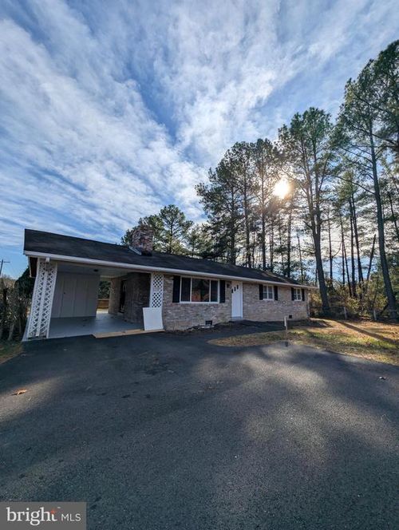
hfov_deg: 94.6
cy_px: 265
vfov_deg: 110.5
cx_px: 200
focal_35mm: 12
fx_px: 184
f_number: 1.7
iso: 46
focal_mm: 2.02
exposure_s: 1/6135
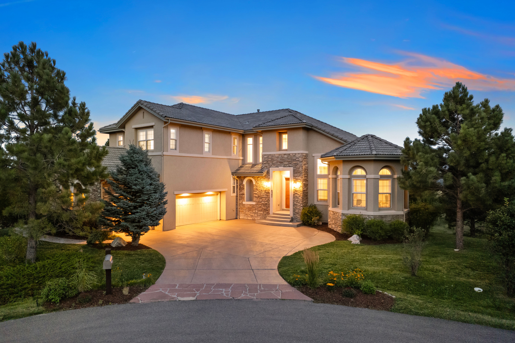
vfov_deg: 57.2
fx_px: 315
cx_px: 258
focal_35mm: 22
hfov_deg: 78.6
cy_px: 172
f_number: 2.8
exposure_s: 1/6
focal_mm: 8.38
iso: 900
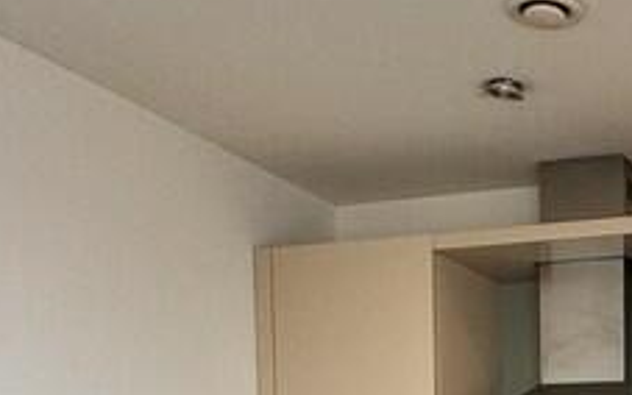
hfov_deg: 28.0
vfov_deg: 16.8
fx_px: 1154
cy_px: 668
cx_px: 690
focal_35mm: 67
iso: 100
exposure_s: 1/100
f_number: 2.2
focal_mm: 2.22
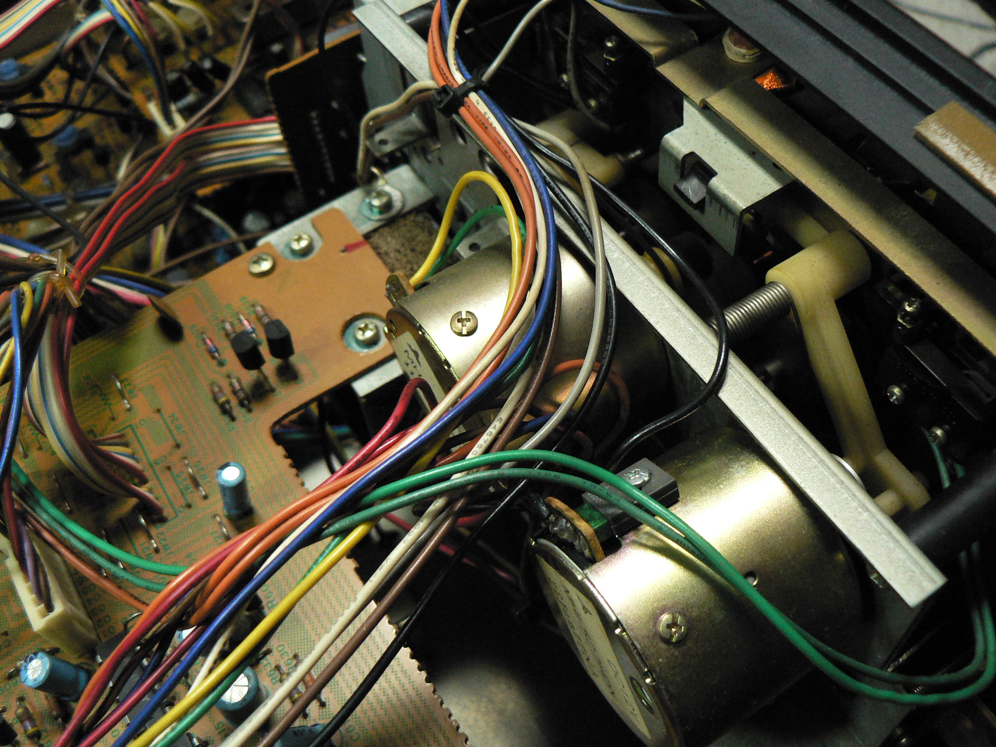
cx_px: 498
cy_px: 374
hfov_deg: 51.4
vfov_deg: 39.7
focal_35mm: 36
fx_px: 1036
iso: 400
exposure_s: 1/50
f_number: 2.8
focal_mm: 6
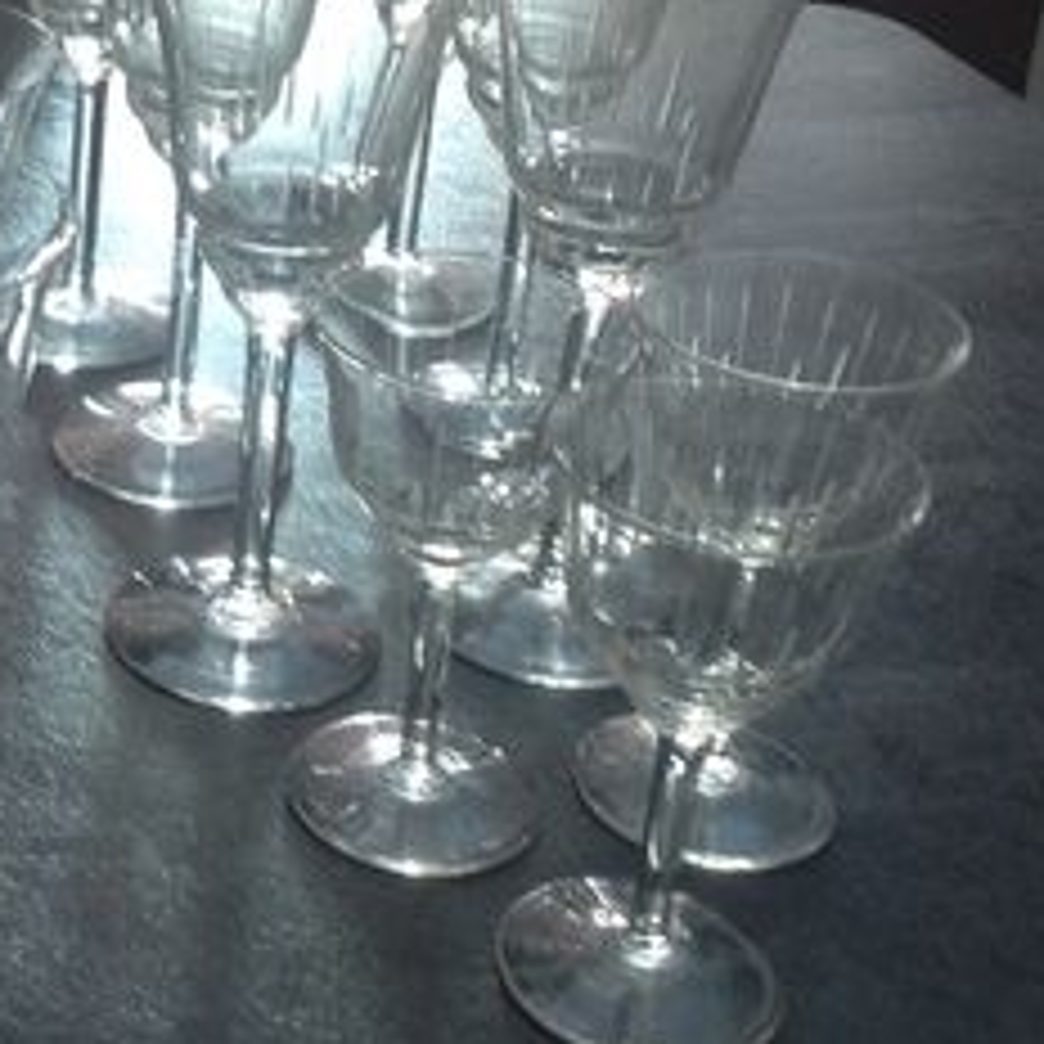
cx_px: 36
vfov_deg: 21.6
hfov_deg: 21.0
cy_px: 338
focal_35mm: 80
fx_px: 2730
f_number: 2.4
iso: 160
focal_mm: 4.28
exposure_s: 1/15
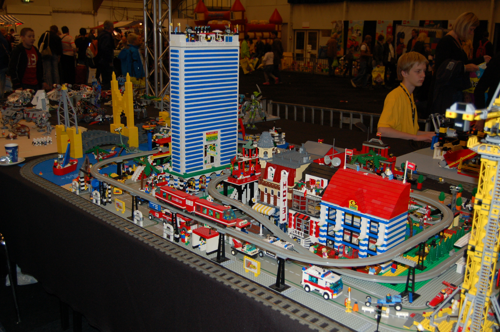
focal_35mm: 36
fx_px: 500
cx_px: 250
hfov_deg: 53.2
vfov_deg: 36.8
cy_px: 166
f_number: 4
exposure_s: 1/60
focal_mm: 24
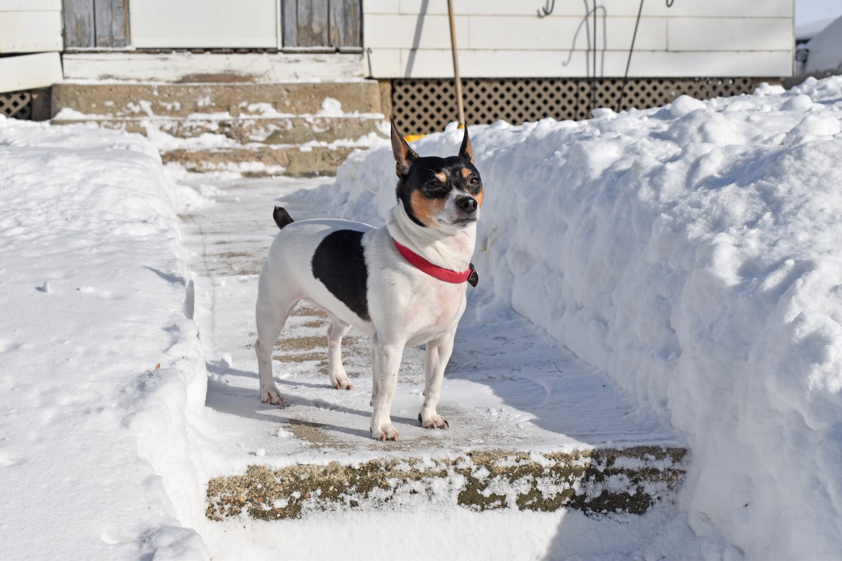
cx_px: 421
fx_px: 1333
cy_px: 280
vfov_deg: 23.8
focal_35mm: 57
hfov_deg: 35.1
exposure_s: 1/500
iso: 100
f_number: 11
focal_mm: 38
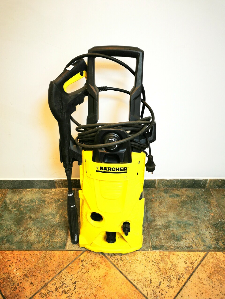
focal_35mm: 27
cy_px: 150
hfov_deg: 51.4
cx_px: 112
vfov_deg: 65.3
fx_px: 234
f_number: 1.8
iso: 125
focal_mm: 5.58
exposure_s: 1/50
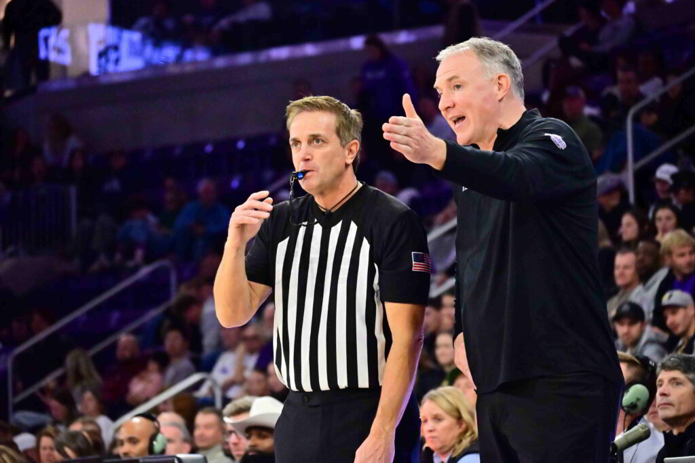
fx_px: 4489
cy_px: 232
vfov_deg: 5.9
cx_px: 348
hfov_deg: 8.9
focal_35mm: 232
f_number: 5.3
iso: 8000
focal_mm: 155
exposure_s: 1/1000
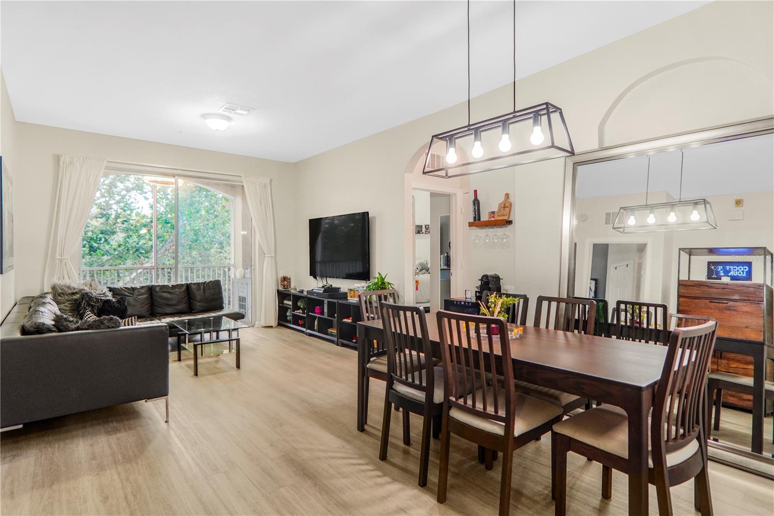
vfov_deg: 67.4
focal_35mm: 18
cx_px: 387
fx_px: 387
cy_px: 258
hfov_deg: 90.0
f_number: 2.5
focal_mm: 12
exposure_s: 1/50
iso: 400
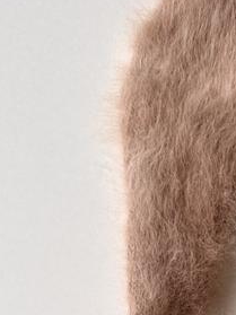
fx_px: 801
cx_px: 279
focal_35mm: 88
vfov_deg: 19.3
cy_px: 478
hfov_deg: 16.1
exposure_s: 1/121
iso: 64
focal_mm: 6.76
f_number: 1.78
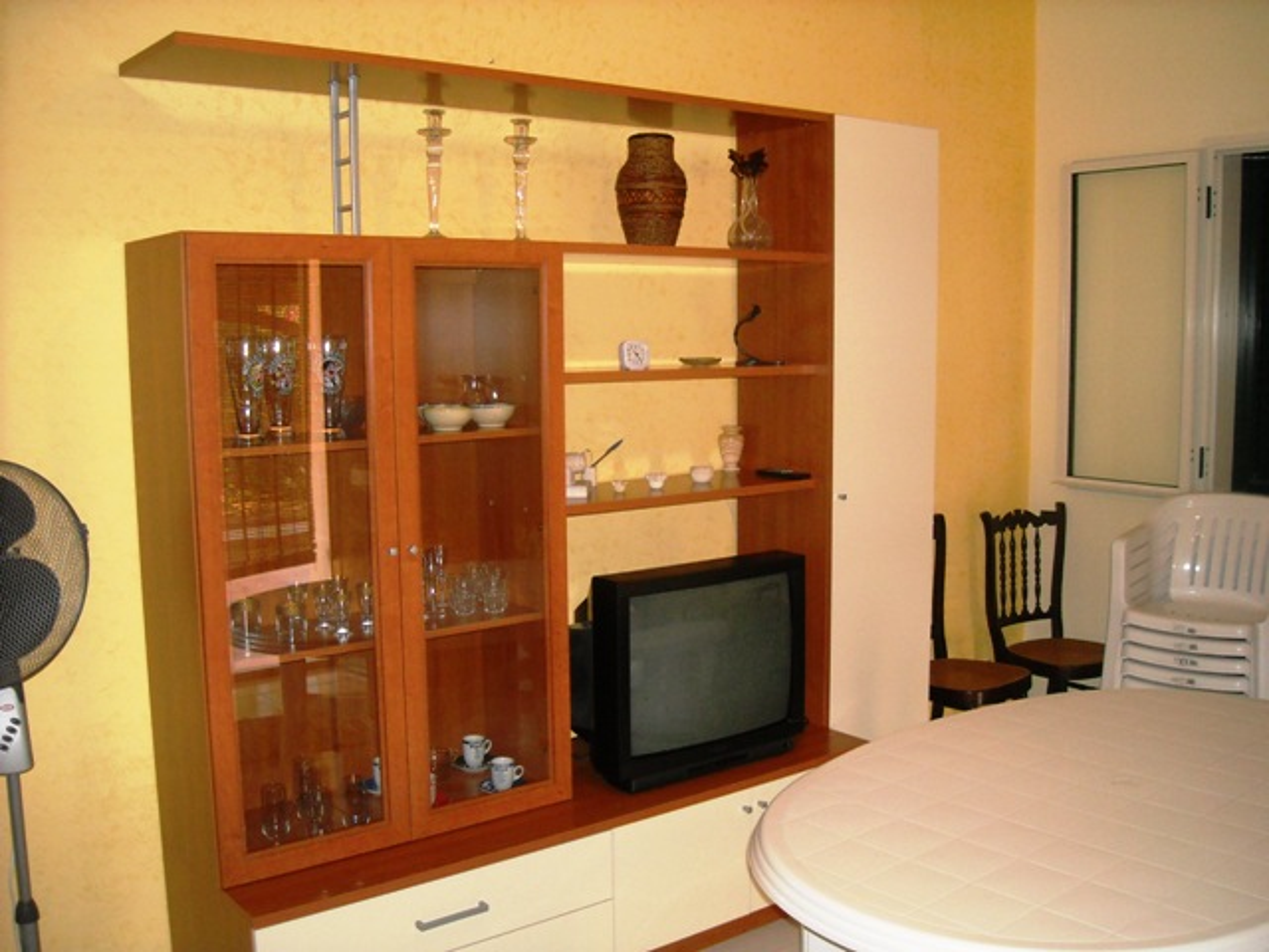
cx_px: 634
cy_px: 476
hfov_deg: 52.6
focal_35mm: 35
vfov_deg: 40.7
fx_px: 1283
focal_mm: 5.7
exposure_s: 1/60
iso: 400
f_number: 2.8
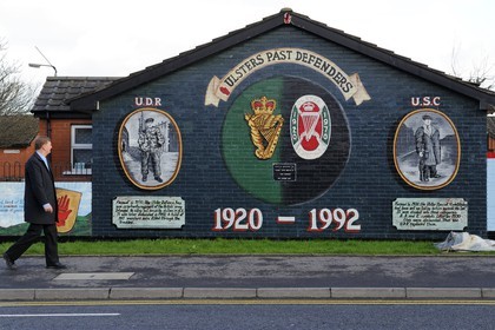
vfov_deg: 22.6
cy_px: 165
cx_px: 248
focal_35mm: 60
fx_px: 825
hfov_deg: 33.4
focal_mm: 60
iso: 800
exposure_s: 1/160
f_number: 11
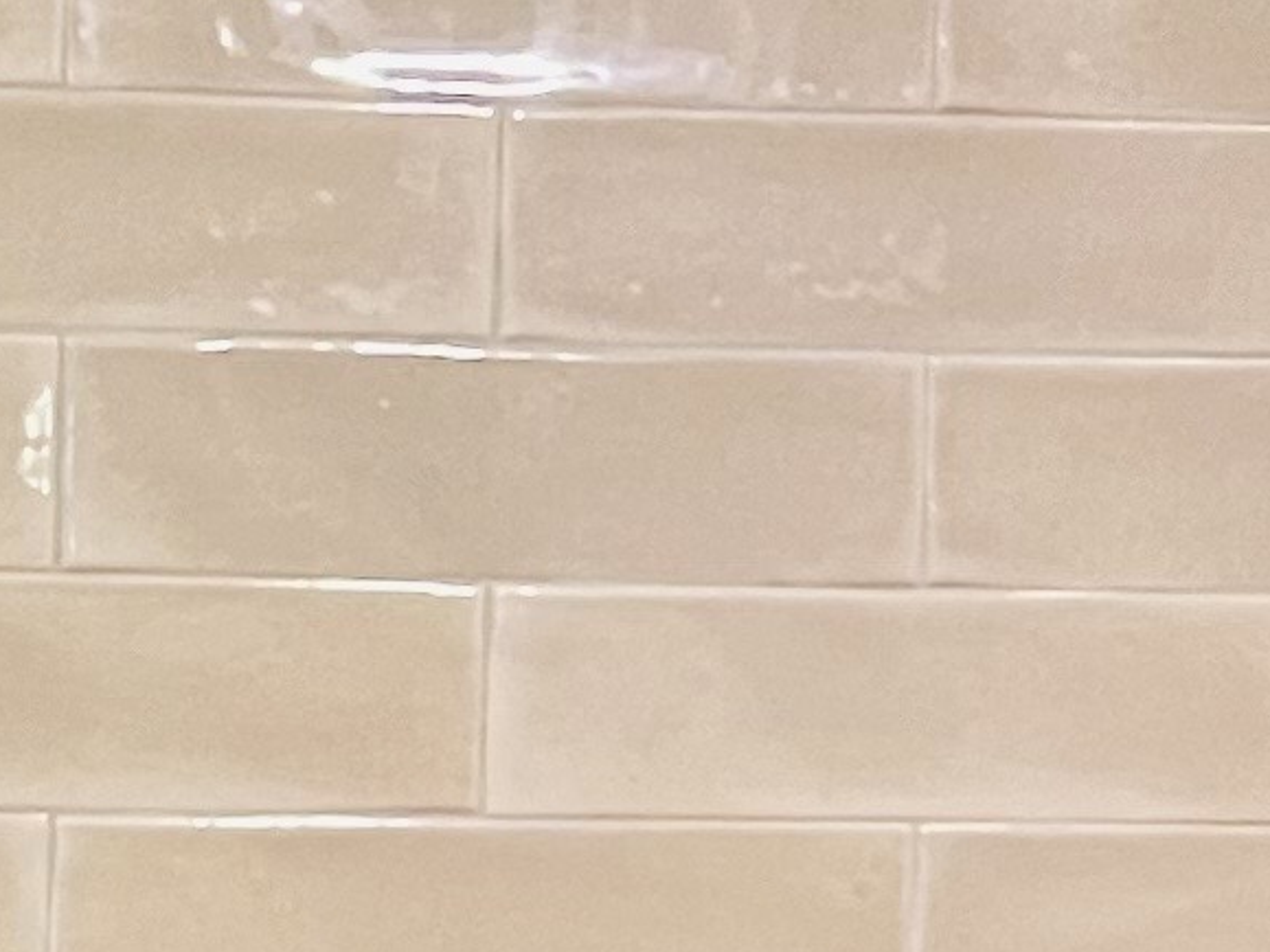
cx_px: -2224
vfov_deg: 7.9
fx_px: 6639
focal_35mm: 181
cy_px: 1733
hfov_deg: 9.2
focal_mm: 5.7
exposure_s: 1/60
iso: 320
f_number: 1.5
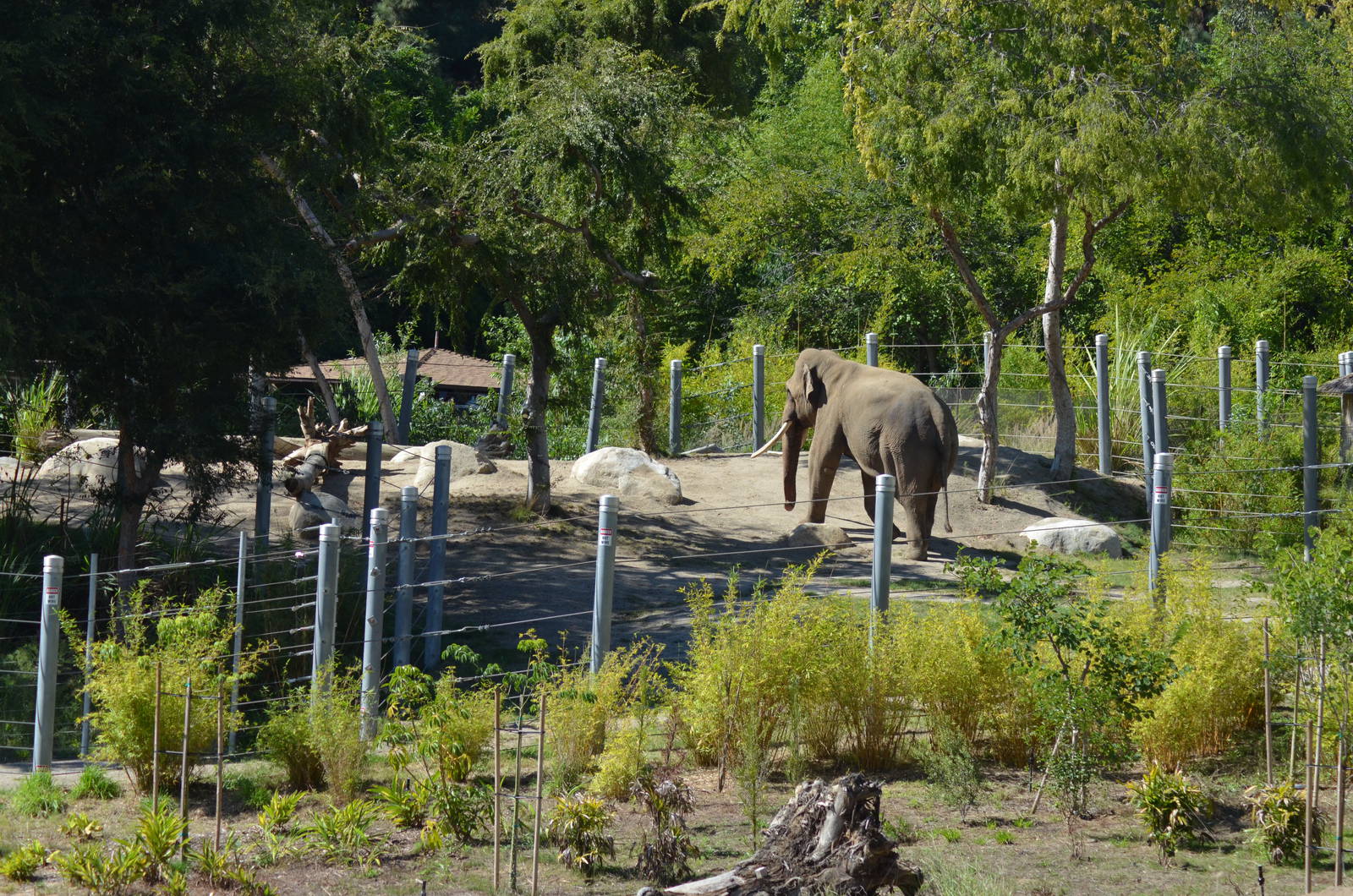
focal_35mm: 147
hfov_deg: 14.0
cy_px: 448
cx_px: 676
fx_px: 5514
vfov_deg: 9.3
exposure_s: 1/1600
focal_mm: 98
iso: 400
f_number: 5.6
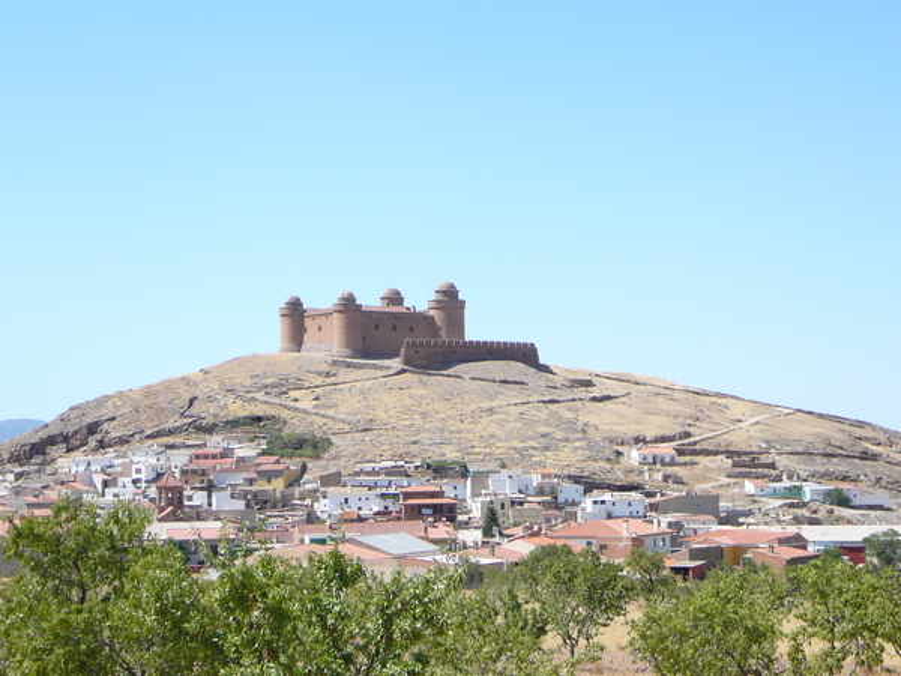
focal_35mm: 77
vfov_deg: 19.1
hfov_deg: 25.3
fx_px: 2004
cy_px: 338
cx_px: 450
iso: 80
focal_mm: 11.5
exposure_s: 1/640
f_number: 3.7
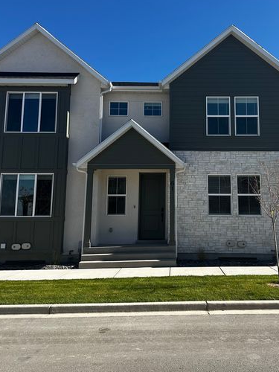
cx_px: 181
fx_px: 344
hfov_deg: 43.7
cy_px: 161
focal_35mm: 32
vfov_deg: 56.6
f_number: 1.78
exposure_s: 1/3717
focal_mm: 6.86
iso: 80
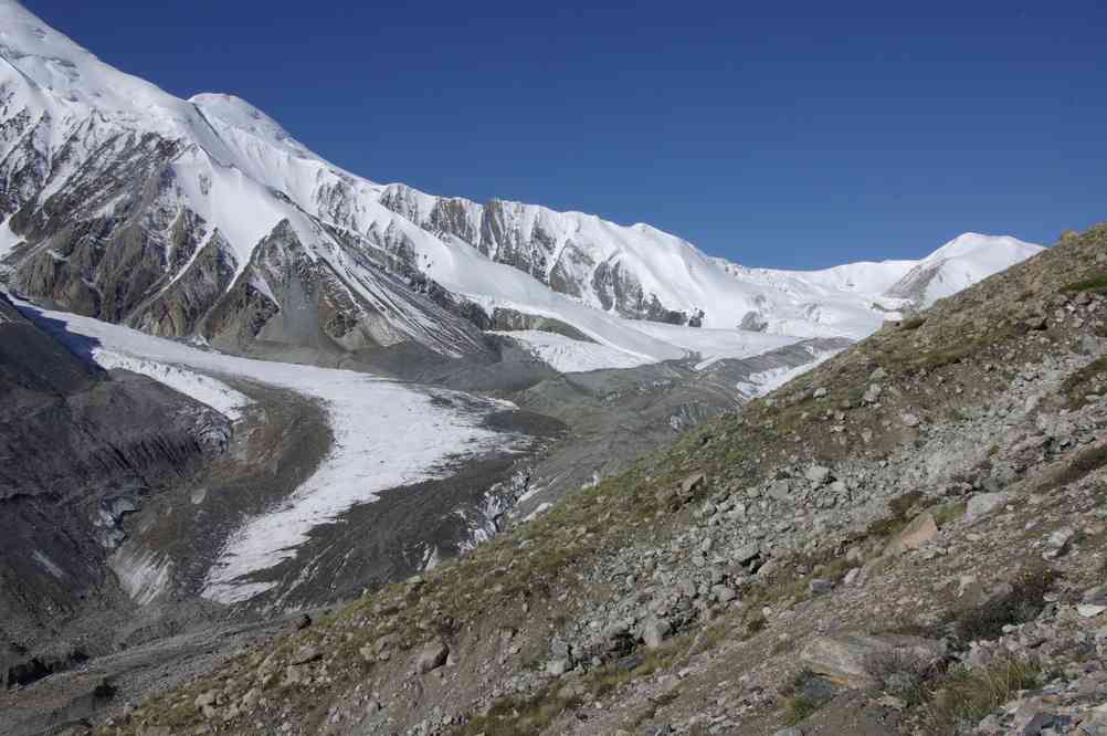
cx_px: 554
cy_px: 368
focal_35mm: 37
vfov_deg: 35.6
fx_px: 1147
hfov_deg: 51.5
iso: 100
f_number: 16
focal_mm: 24.9
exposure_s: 1/125
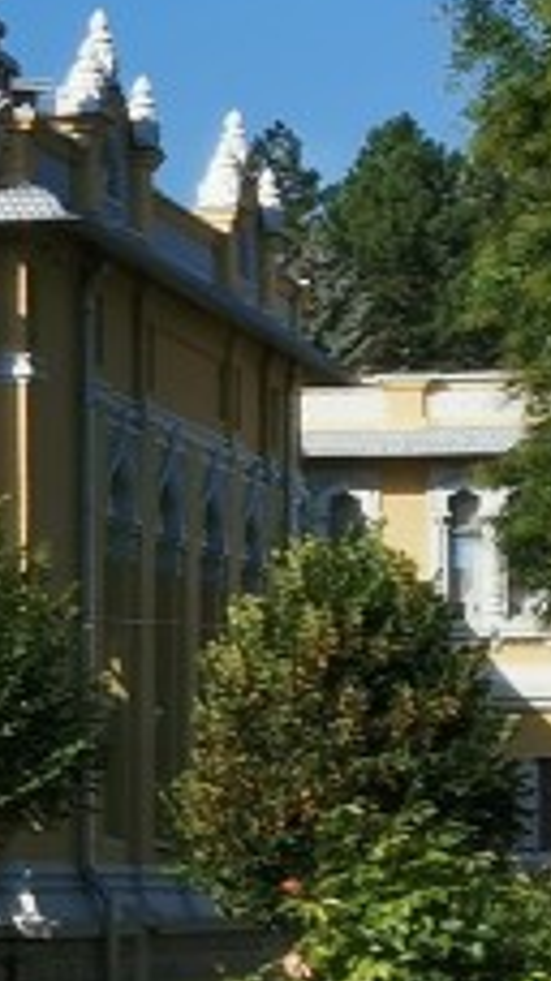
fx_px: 4292
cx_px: -1408
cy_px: 555
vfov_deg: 13.0
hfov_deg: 6.4
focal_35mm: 165
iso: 50
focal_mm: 4.66
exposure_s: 1/3534
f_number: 1.4
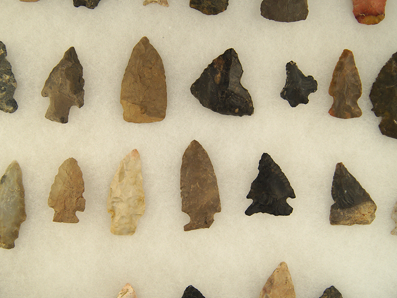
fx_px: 528
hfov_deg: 41.1
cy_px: 153
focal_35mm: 46
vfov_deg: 31.5
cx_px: 161
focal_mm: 18
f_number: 4
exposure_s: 1/60
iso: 160
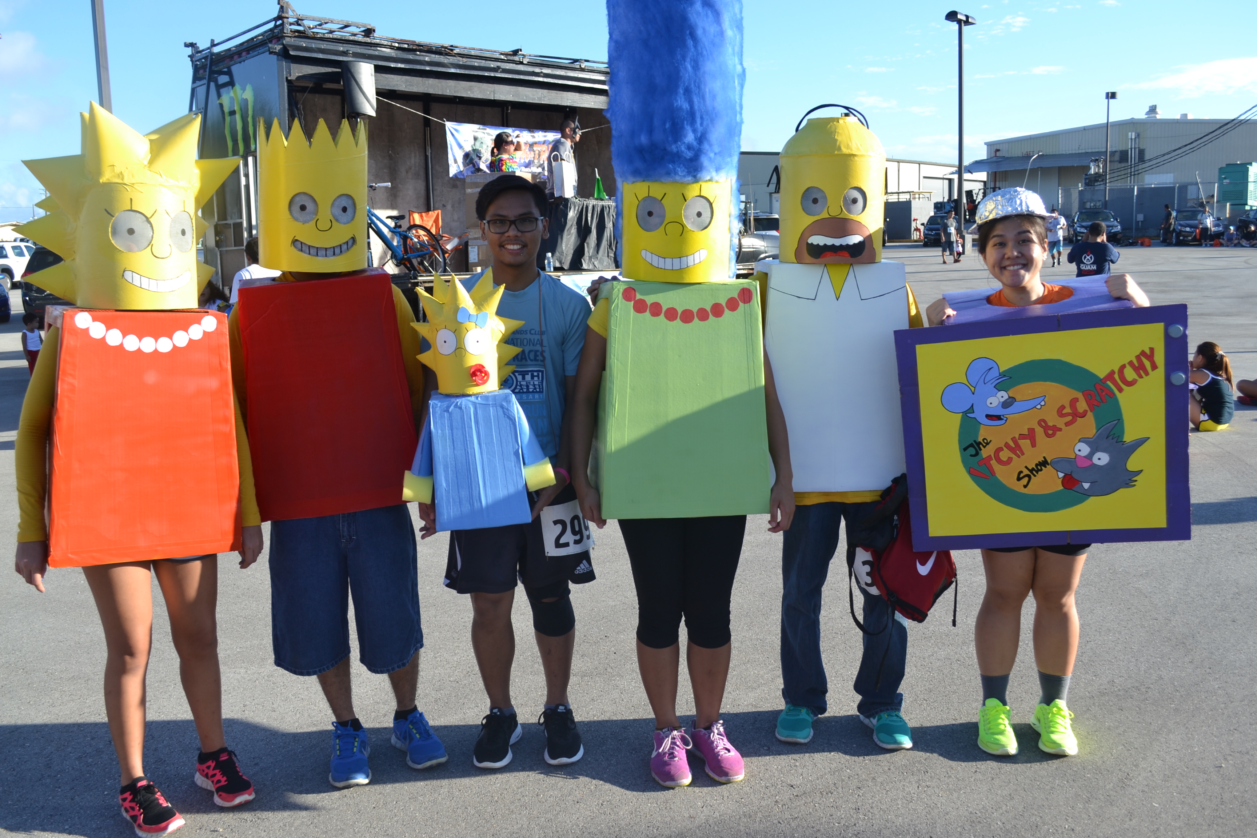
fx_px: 1047
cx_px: 628
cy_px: 419
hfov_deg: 61.9
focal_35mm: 30
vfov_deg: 43.6
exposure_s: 1/200
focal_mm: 20
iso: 100
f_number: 7.1
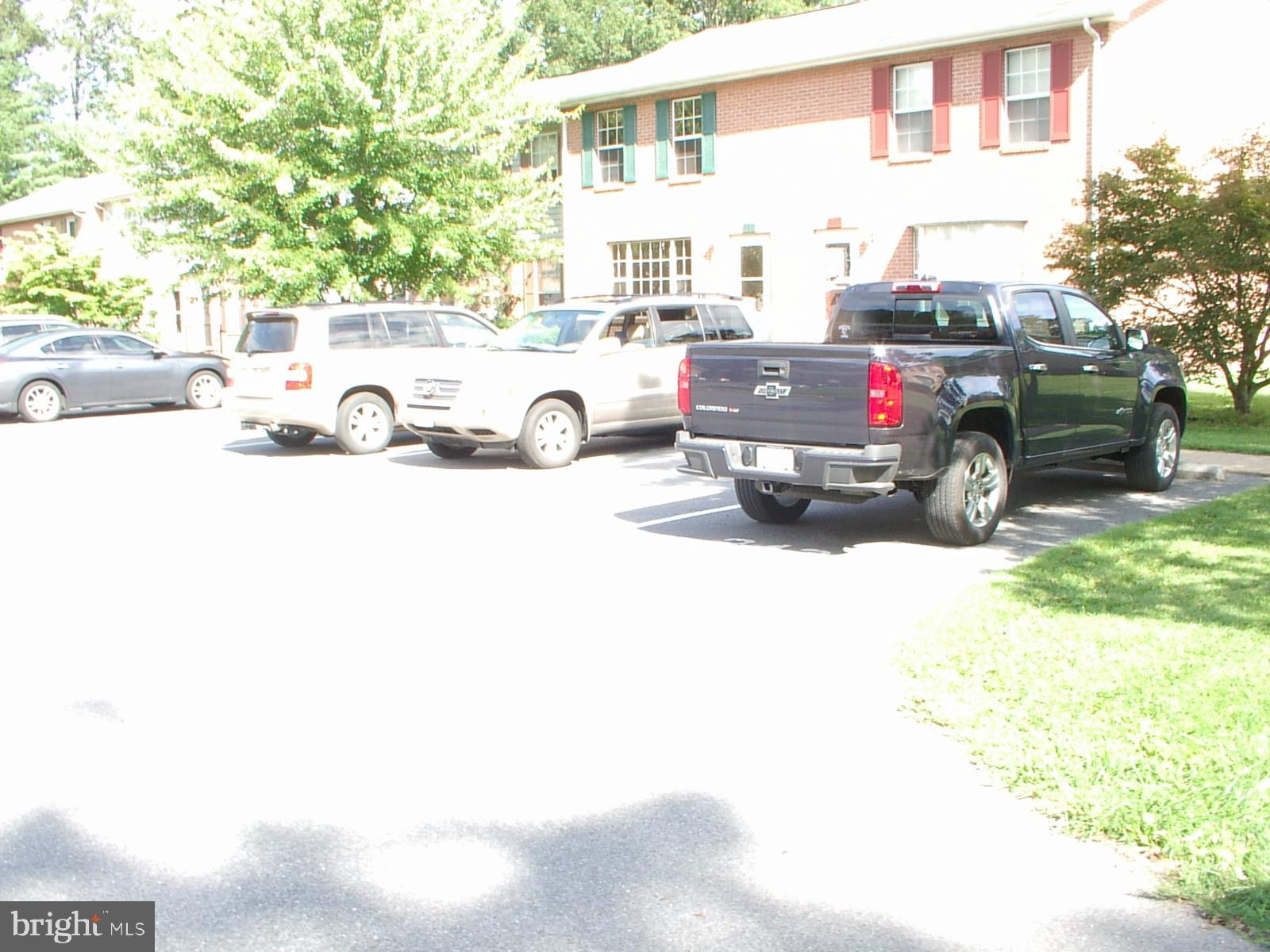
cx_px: 635
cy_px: 476
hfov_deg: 50.1
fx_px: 1357
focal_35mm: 37
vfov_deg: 38.7
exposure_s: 1/20
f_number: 8
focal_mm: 5.8
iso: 100
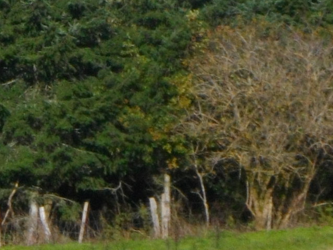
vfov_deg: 2.8
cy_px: -301
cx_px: 42
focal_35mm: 536
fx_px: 5156
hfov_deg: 3.7
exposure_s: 1/500
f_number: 5.2
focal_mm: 17.1
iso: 100
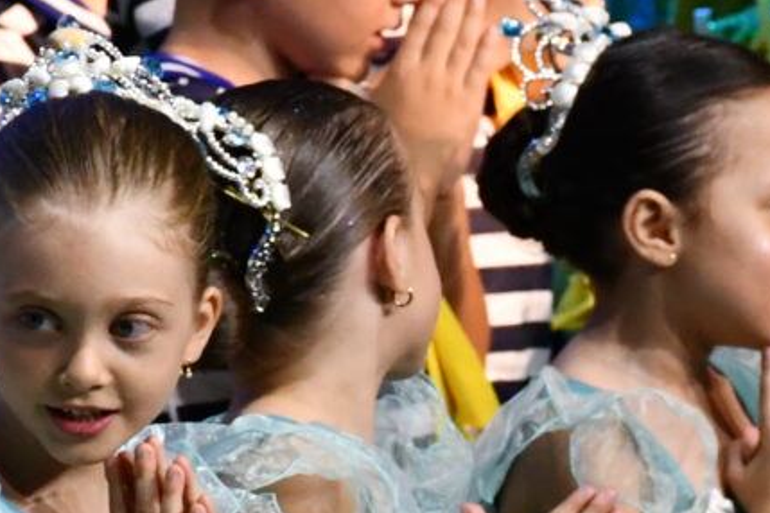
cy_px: 502
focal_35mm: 702
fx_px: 15014
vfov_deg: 2.0
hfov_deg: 2.9
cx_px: 781
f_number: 5.6
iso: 2500
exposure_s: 1/250
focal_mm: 105
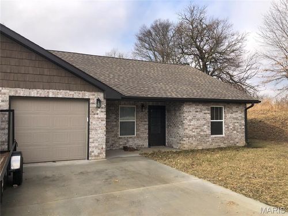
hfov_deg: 63.4
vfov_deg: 49.7
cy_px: 108
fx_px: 233
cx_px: 144
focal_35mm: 28
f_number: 1.8
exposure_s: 1/1215
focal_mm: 3.99
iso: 20
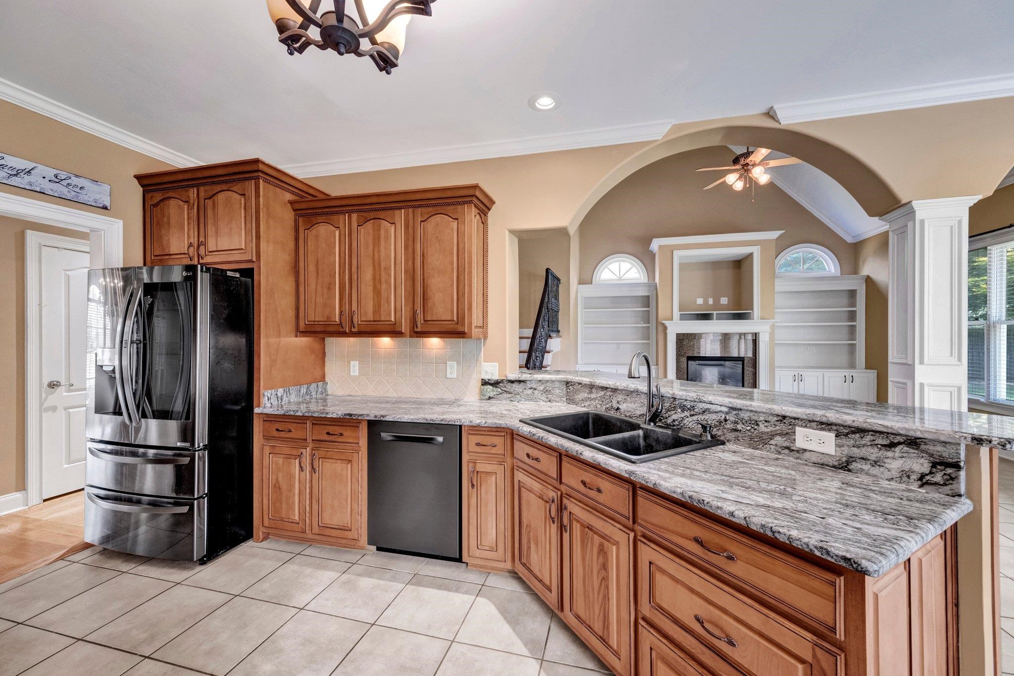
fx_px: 366
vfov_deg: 85.4
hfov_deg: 108.3
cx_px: 507
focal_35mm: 13
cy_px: 338
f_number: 7.1
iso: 400
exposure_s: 1/9
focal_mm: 8.9
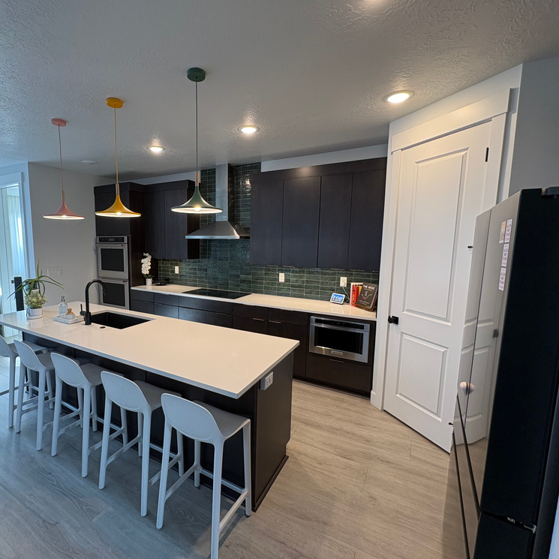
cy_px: 280
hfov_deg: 83.1
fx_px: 311
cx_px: 228
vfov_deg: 84.0
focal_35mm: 17
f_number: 2.2
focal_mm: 2.22
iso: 125
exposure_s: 1/60
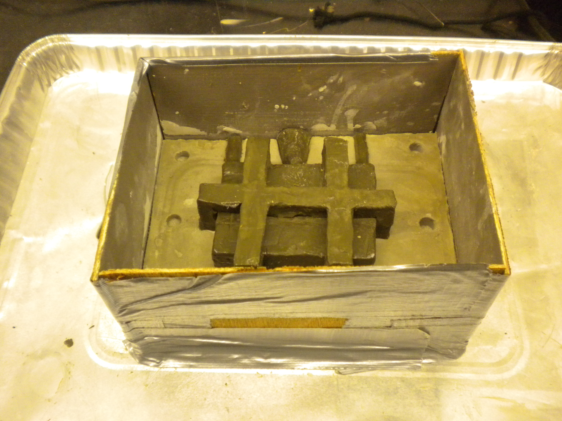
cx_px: 281
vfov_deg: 40.7
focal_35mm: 35
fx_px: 568
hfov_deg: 52.6
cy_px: 210
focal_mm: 6.3
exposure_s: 1/57.3
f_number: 3.1
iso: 665
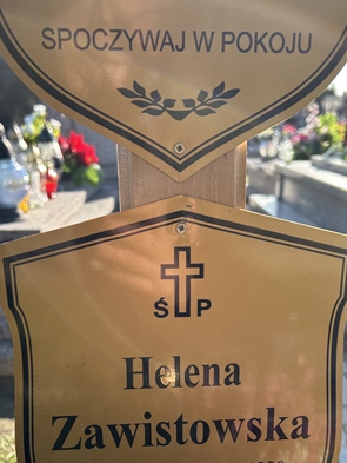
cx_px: 180
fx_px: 534
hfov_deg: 36.0
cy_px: 329
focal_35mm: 40
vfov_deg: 45.6
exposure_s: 1/982
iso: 50
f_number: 1.5
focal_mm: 5.7
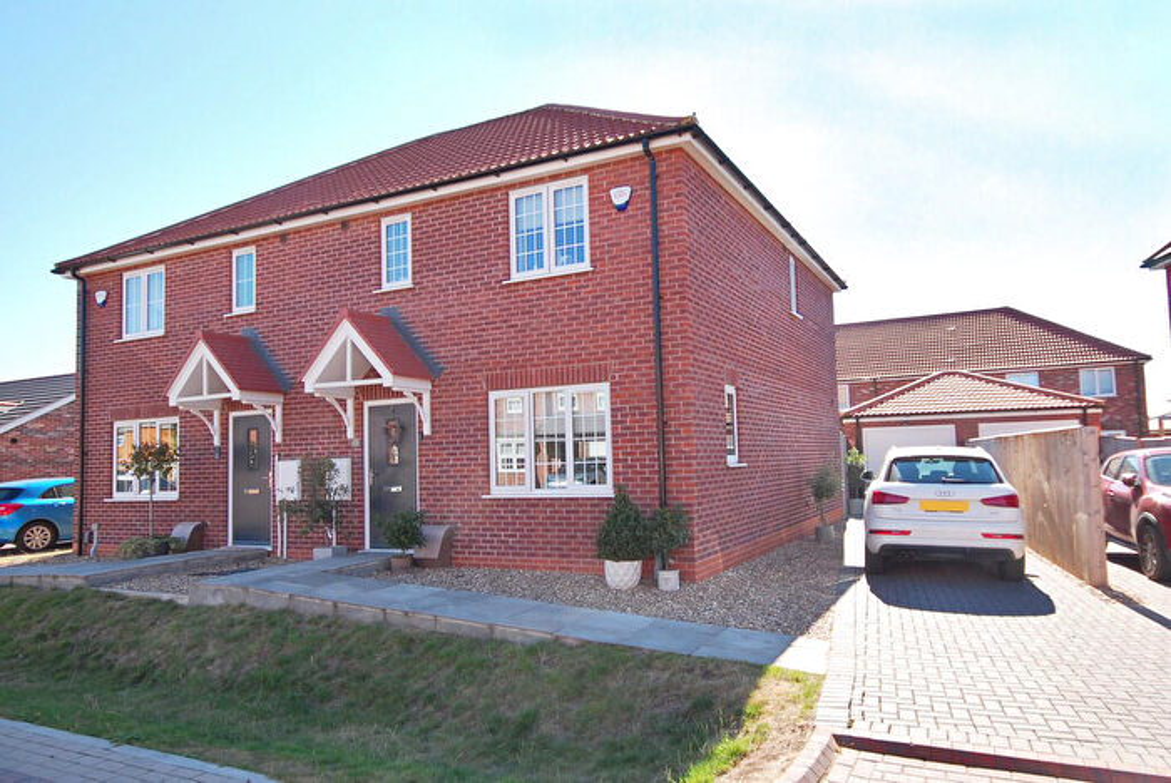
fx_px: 586
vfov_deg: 67.5
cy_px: 392
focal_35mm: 18
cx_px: 586
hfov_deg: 90.0
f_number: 7.1
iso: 200
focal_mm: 12
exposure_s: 1/200
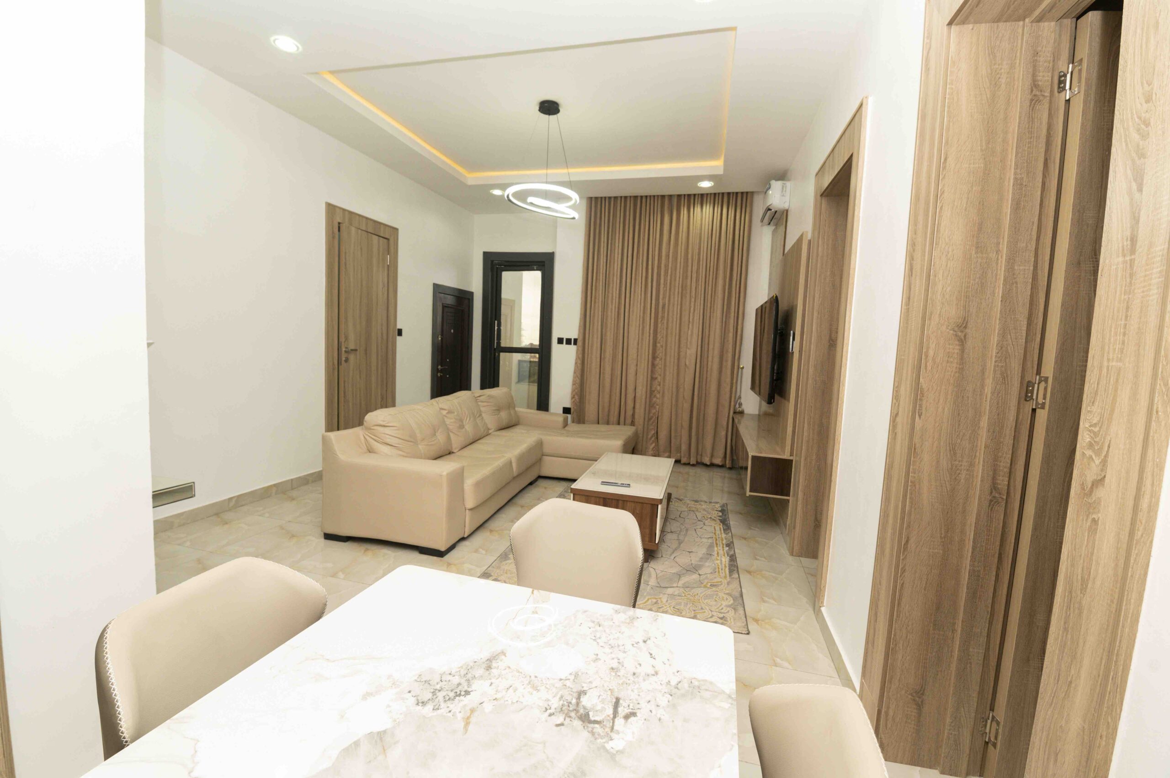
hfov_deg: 100.4
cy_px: 389
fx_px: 487
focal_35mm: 15
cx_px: 585
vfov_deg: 77.2
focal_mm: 15
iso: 1000
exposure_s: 1/160
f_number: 5.6
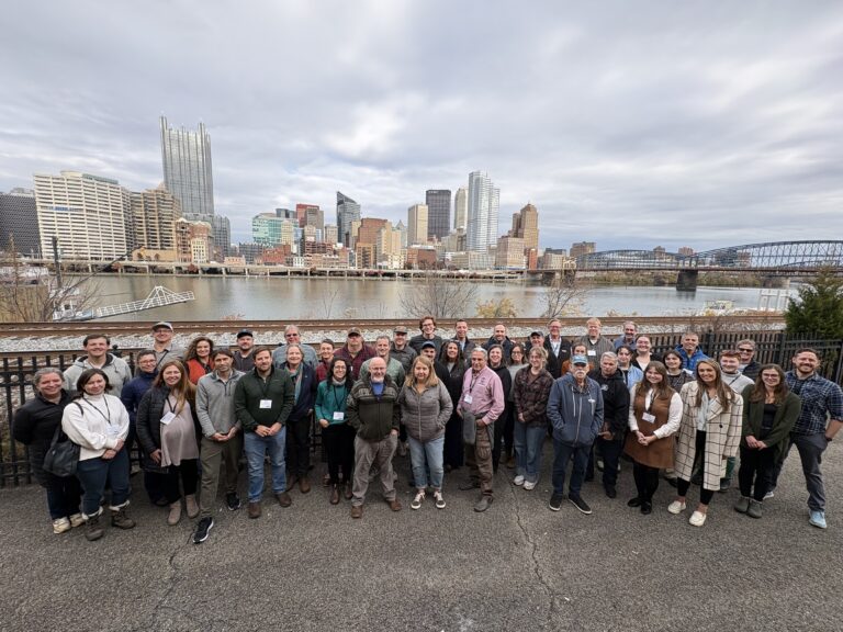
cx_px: 422
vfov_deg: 85.7
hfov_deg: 102.1
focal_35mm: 14
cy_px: 316
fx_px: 341
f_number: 2.2
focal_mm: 2.22
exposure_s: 1/713
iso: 40
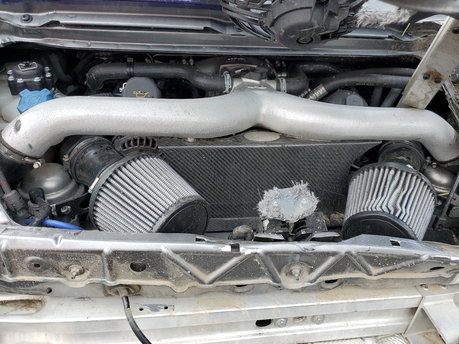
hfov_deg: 67.3
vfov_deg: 53.1
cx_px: 230
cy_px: 172
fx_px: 345
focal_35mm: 26
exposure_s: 1/769
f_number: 1.5
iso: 50
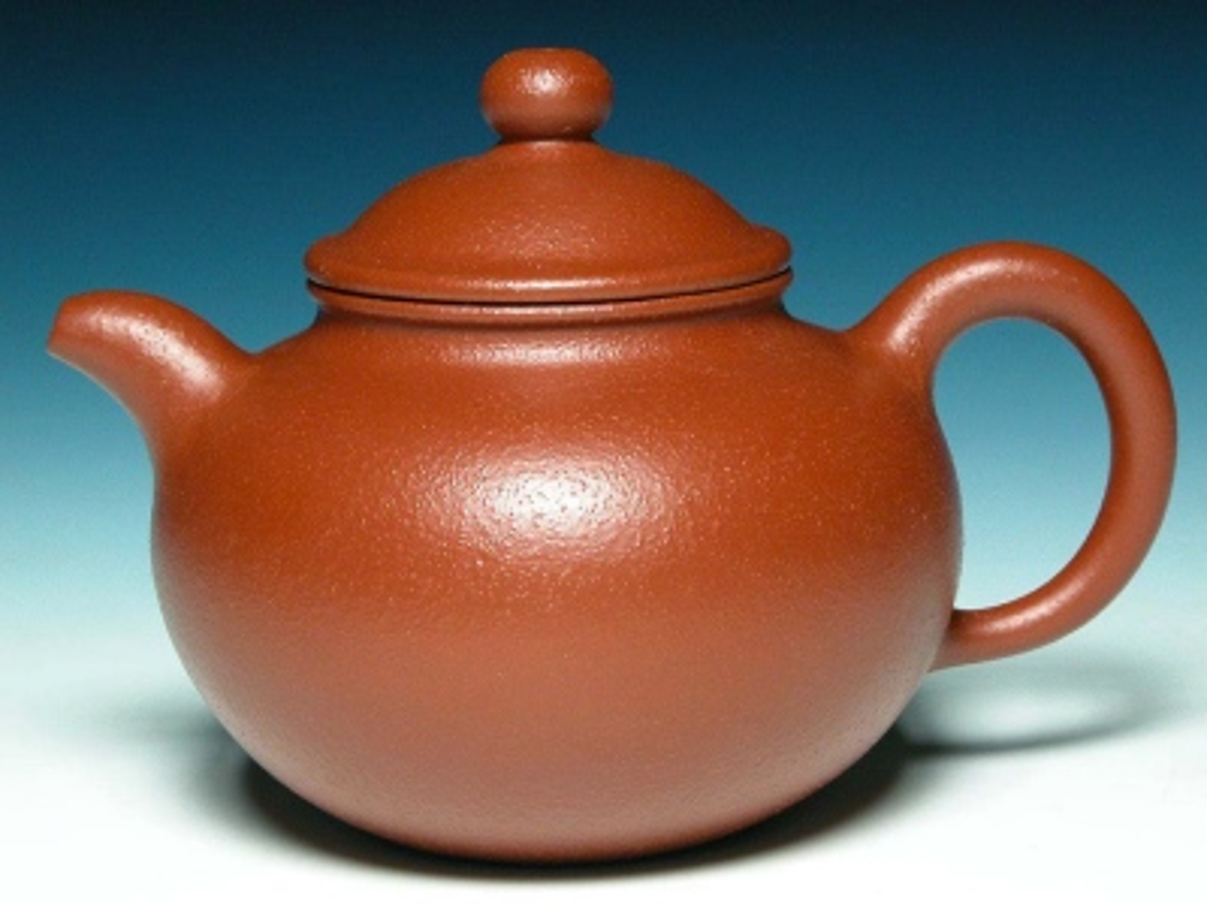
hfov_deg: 17.3
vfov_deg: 13.0
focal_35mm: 114
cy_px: 452
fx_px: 3975
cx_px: 604
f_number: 7.5
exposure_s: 1/4.2
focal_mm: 29.5
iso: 276
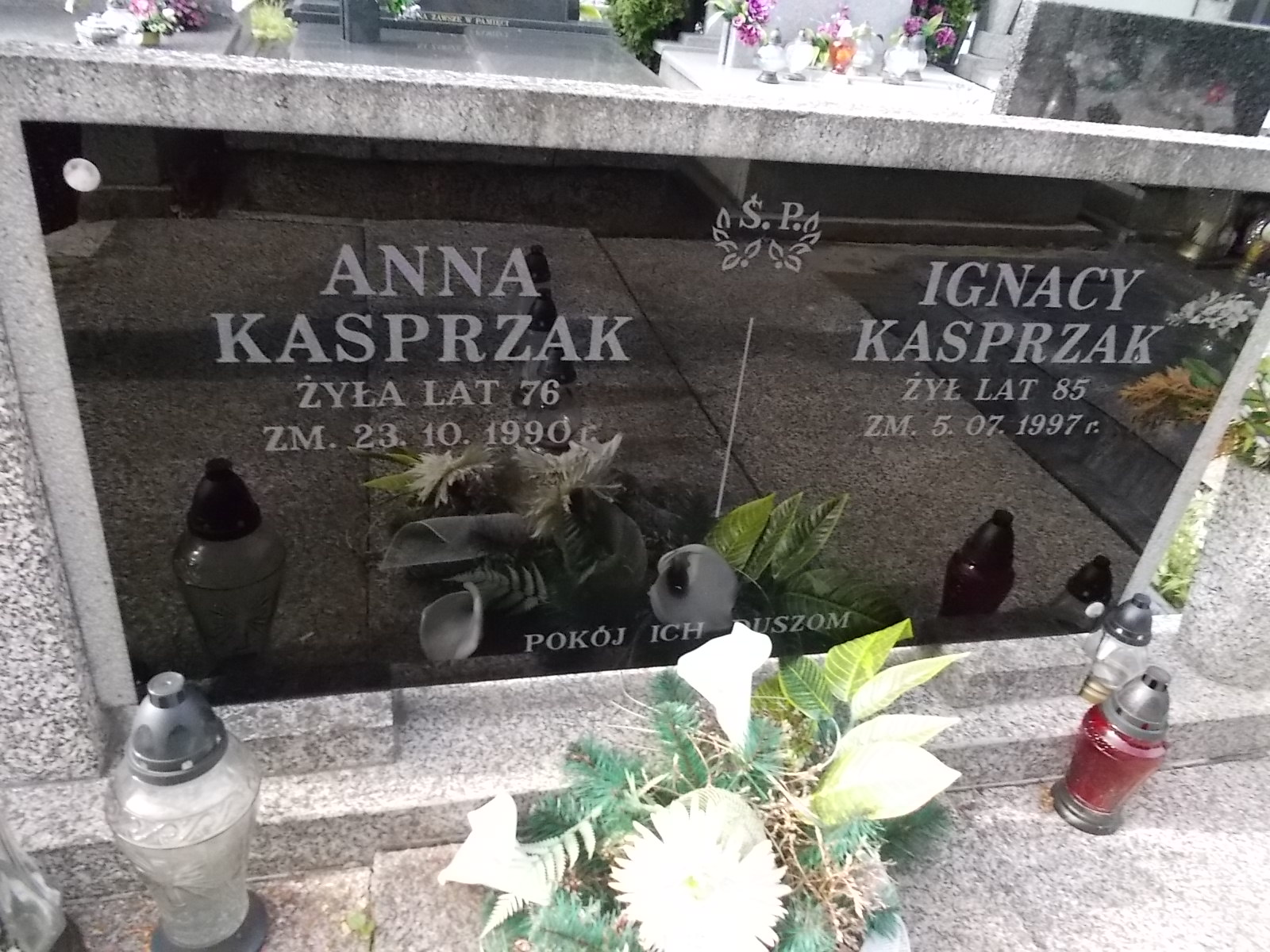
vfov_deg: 53.1
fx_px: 954
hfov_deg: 67.3
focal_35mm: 26
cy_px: 476
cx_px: 635
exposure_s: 1/100
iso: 400
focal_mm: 4.6
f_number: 8
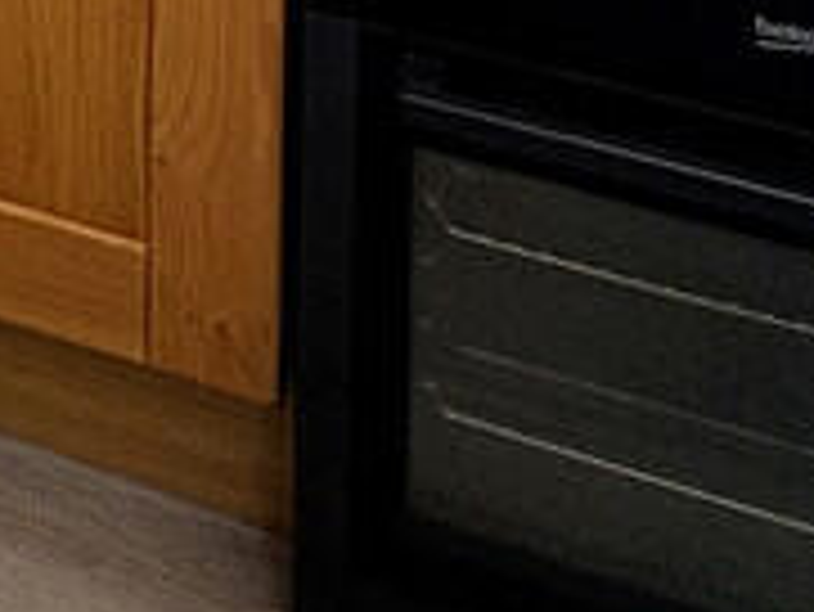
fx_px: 1859
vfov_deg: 12.5
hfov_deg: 21.5
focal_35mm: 79
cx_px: -342
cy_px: -1022
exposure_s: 1/151
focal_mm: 2.22
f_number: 2.2
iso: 64
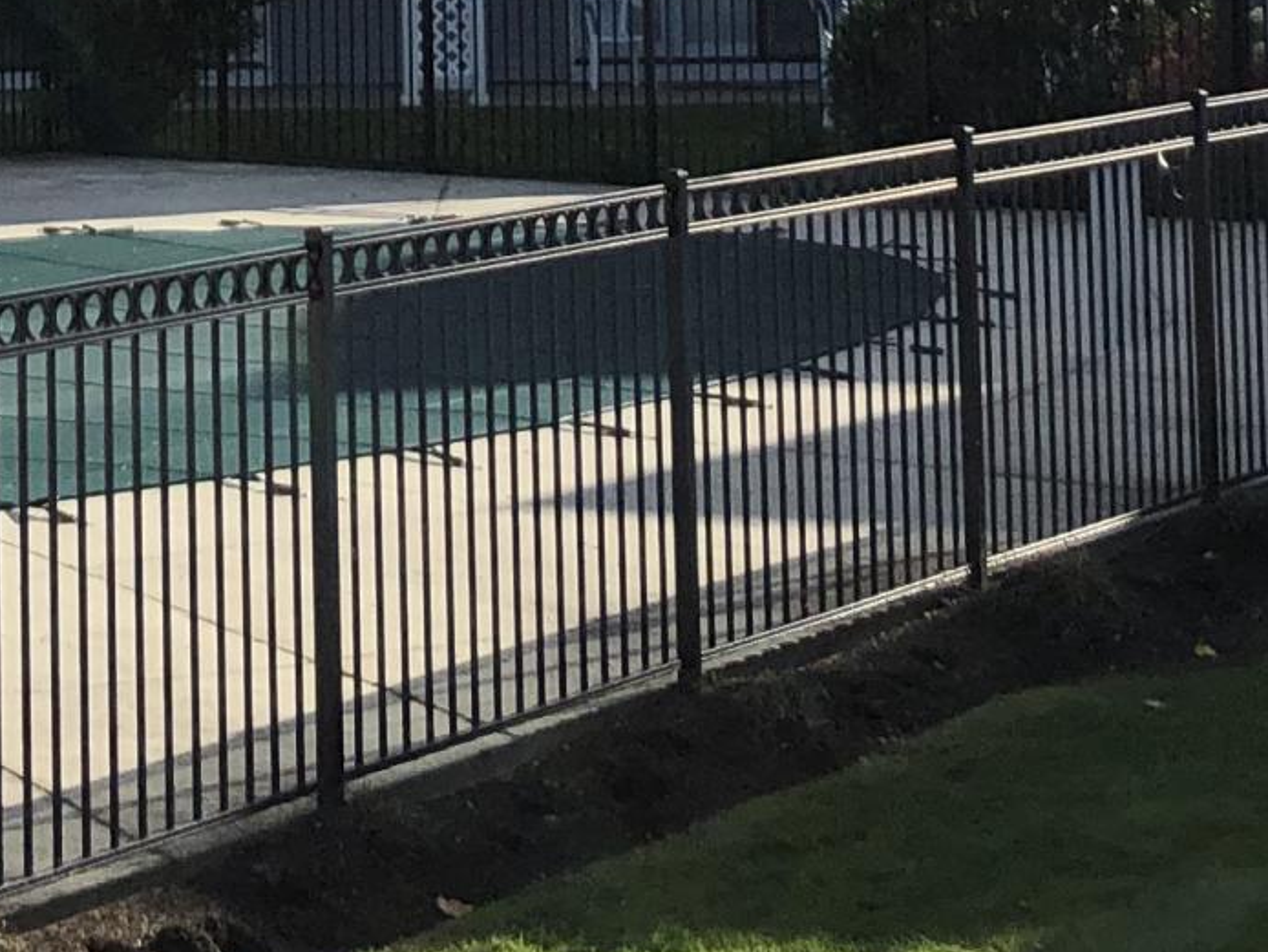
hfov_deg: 16.0
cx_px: 9
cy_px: -599
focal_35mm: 121
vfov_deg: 11.6
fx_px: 4434
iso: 20
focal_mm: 3.99
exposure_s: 1/3003
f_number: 1.8
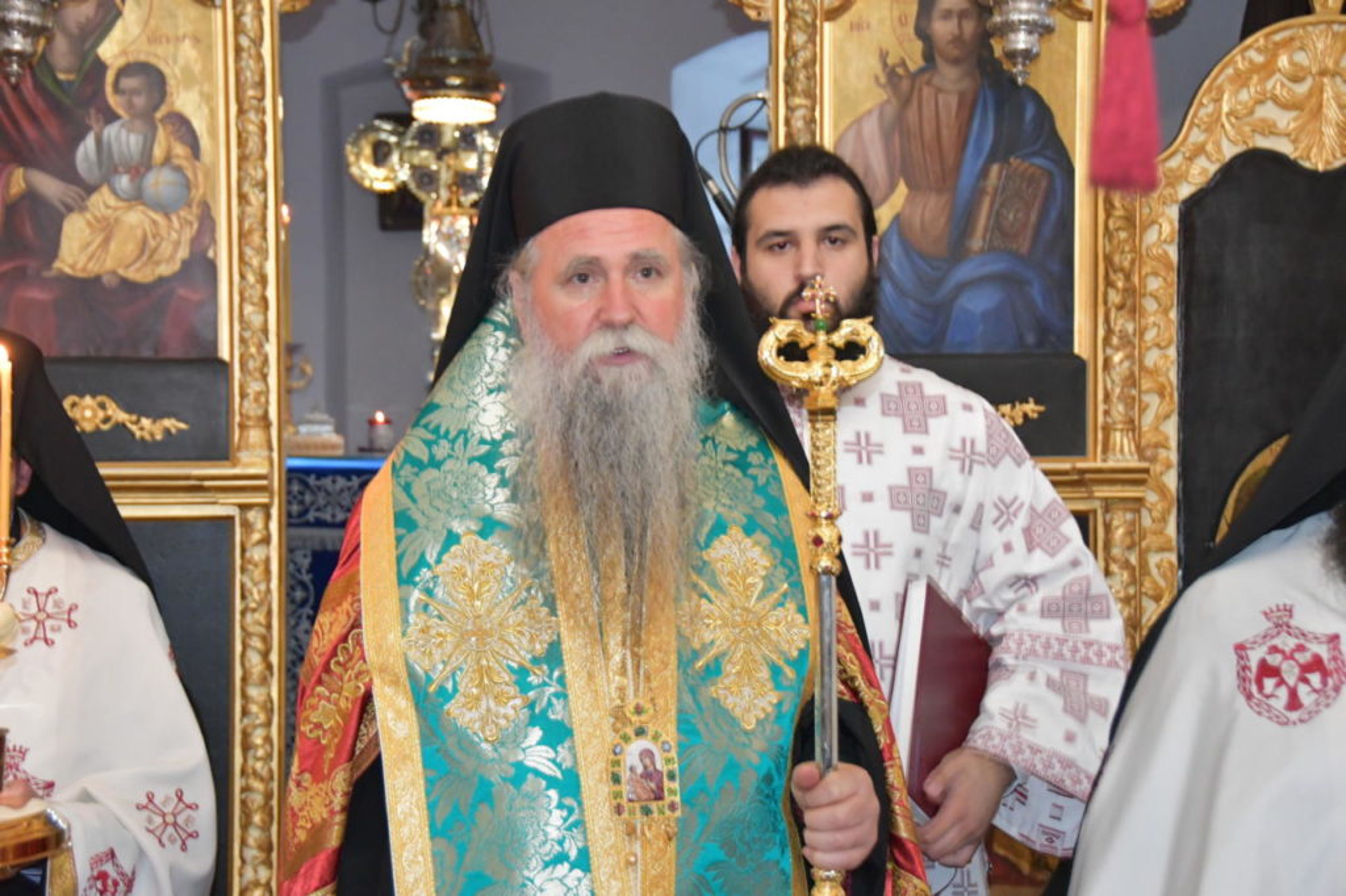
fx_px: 2691
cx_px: 673
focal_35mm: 72
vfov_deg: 18.9
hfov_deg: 28.1
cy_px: 448
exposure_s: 1/60
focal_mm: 48
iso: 4500
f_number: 4.5
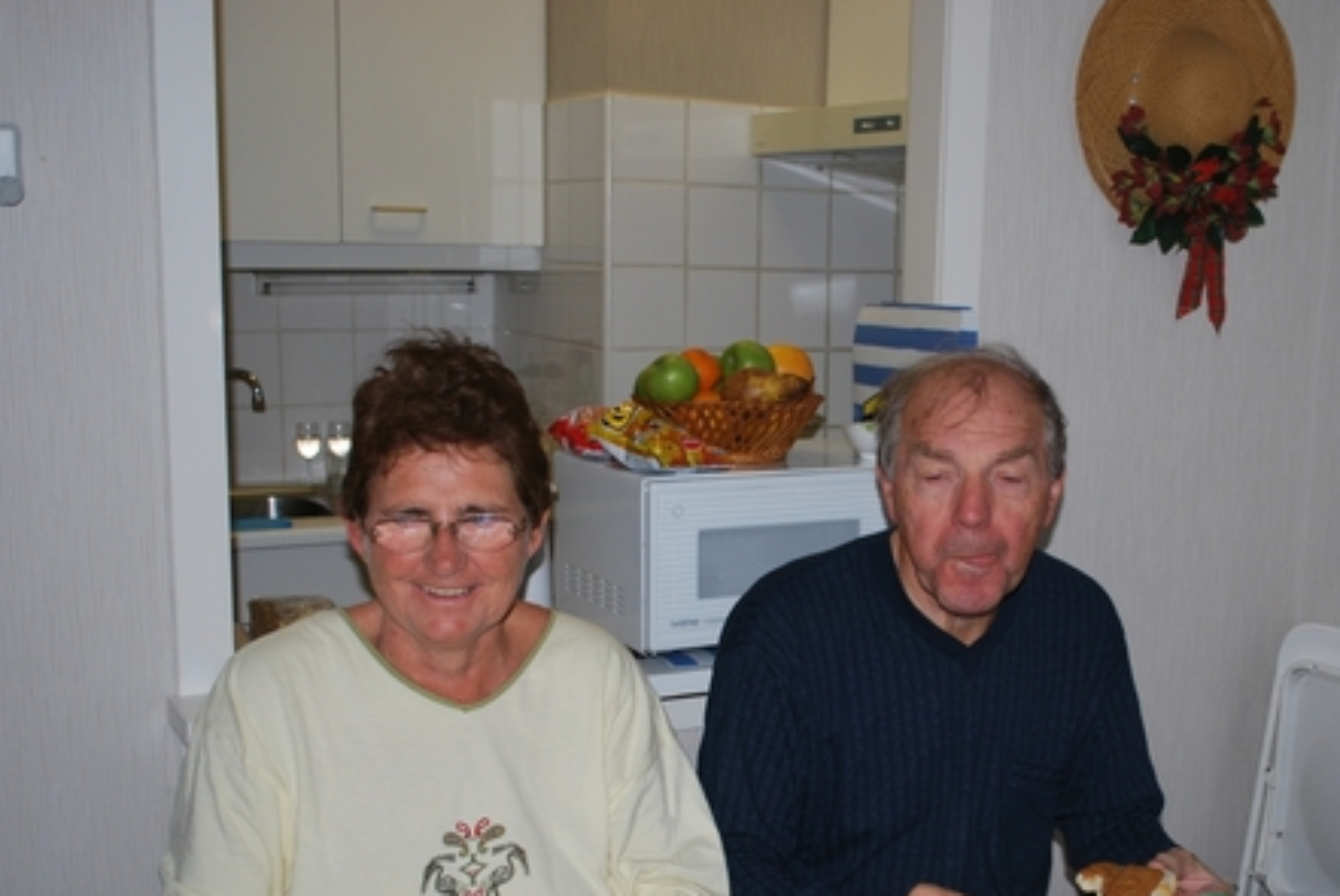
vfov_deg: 27.4
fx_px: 1826
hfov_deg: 39.9
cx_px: 869
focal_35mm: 49
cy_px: 585
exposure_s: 1/60
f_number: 4.2
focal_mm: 24
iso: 200
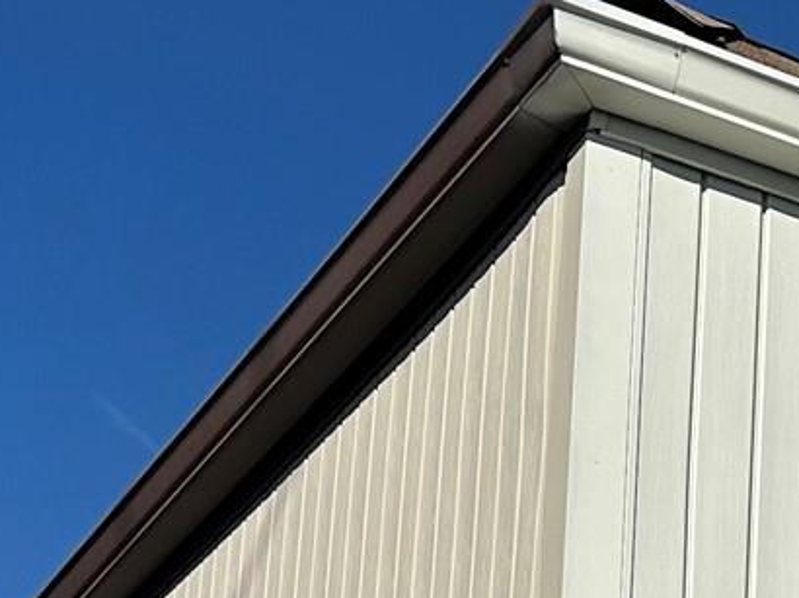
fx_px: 2768
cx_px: 1483
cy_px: 1116
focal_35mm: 120
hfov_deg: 14.3
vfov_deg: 11.4
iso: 80
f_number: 1.78
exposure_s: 1/12048
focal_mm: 6.86
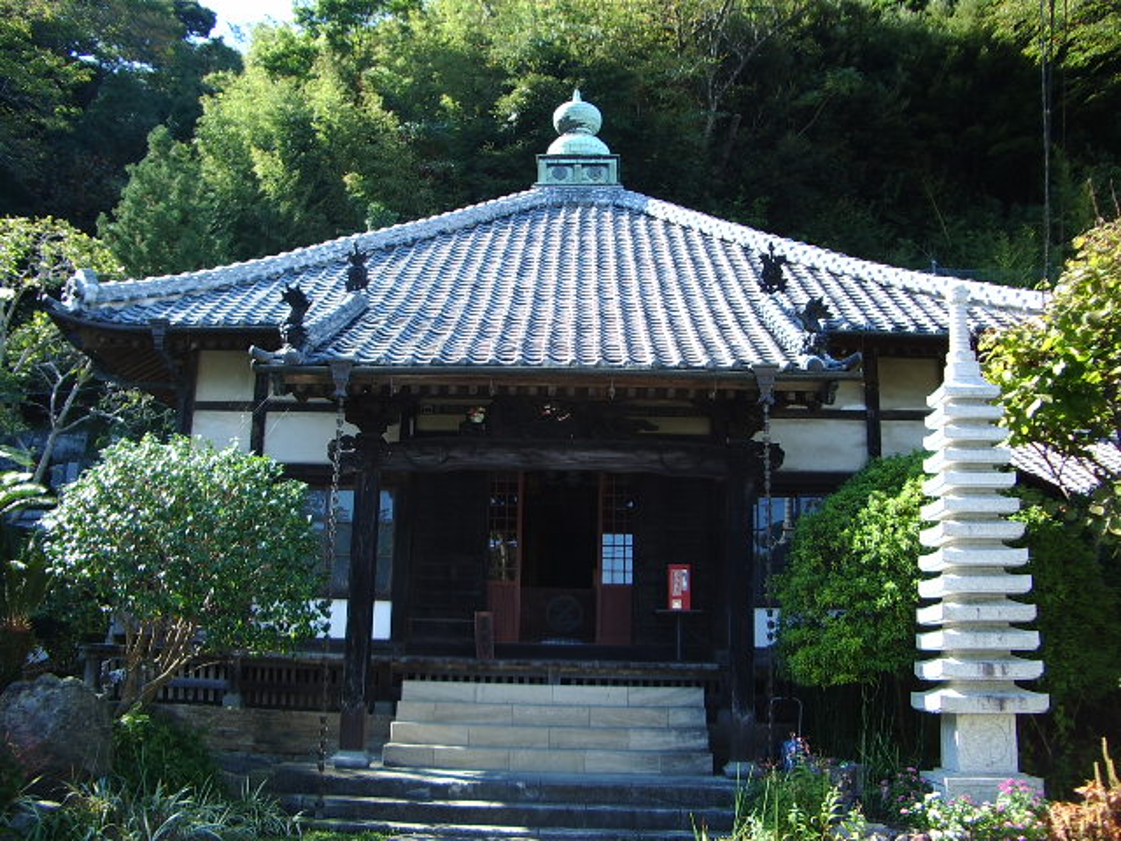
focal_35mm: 35
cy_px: 420
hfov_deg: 52.6
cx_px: 560
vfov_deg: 40.7
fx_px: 1133
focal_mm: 5.8
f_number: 2.6
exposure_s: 1/160
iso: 50
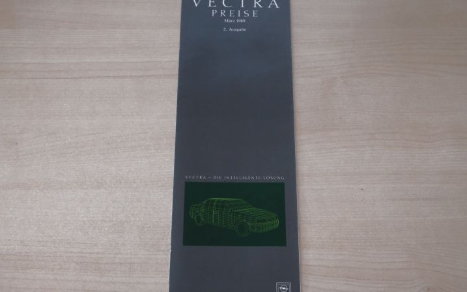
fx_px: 560
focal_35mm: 44
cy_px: 146
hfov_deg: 45.3
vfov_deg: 29.2
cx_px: 234
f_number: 7.1
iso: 6400
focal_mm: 28.9
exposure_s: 1/30
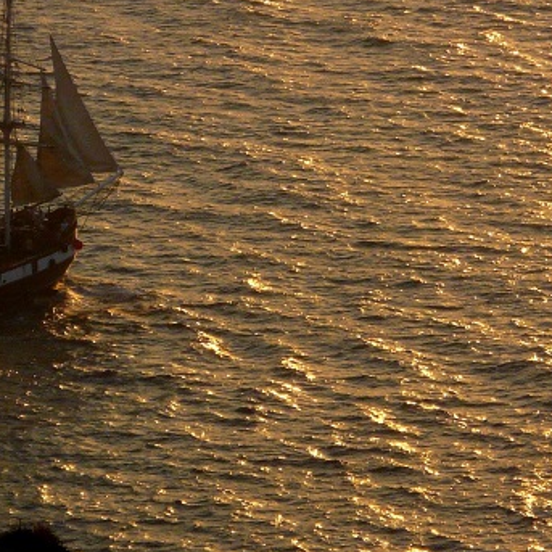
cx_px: 444
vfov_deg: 3.4
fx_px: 9418
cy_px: 109
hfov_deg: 3.4
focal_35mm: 522
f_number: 7.1
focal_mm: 32.5
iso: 100
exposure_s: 1/500
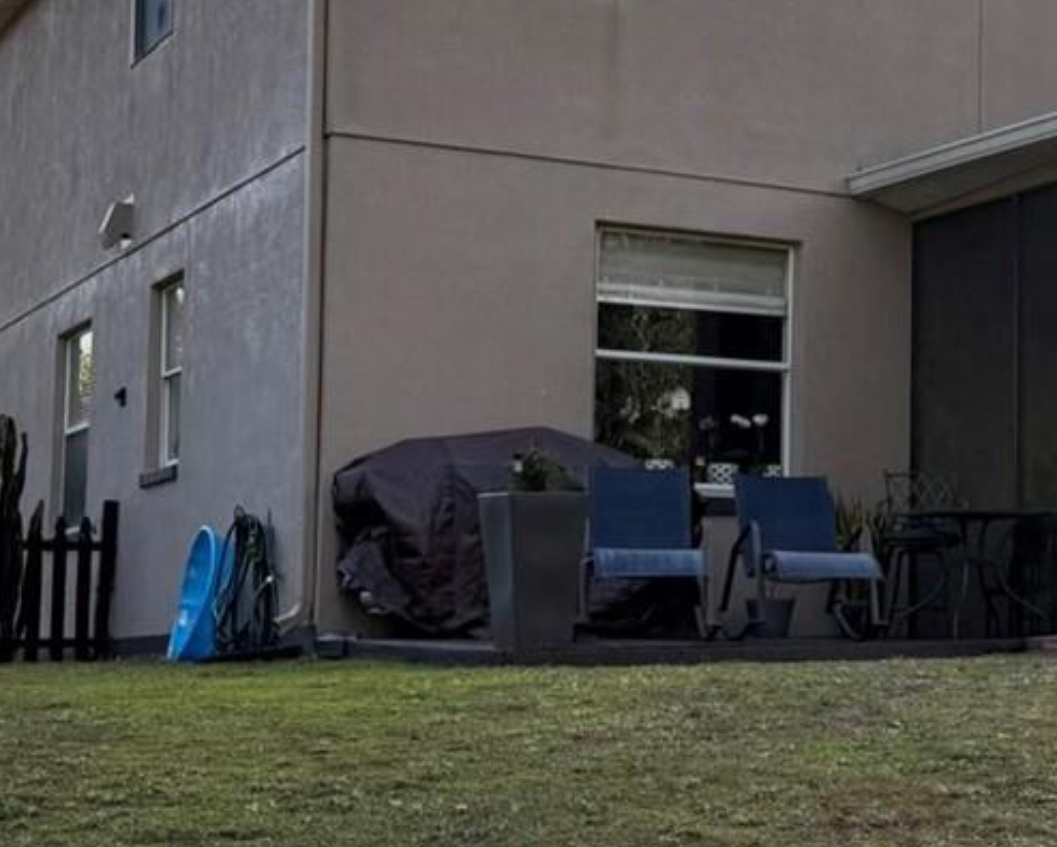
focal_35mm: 76
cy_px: 397
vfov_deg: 20.2
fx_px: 2379
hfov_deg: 23.5
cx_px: 1160
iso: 100
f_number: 1.78
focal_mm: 6.76
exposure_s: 1/3584
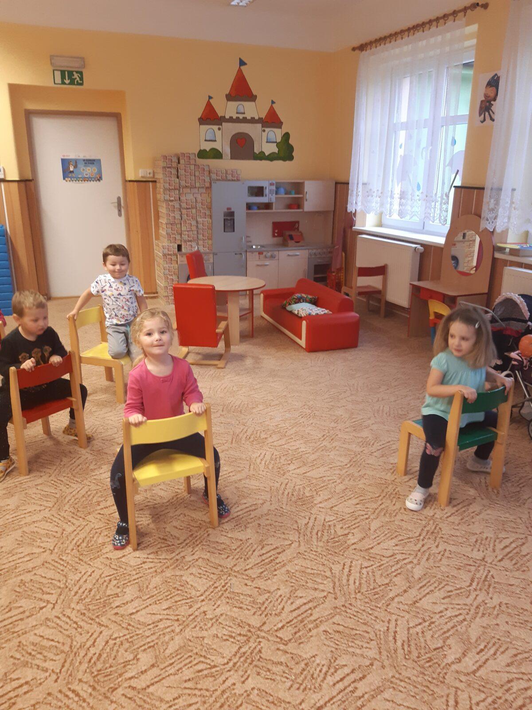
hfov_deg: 53.1
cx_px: 266
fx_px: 533
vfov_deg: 67.3
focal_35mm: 26
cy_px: 355
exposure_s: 1/50
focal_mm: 3.92
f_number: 1.7
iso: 160
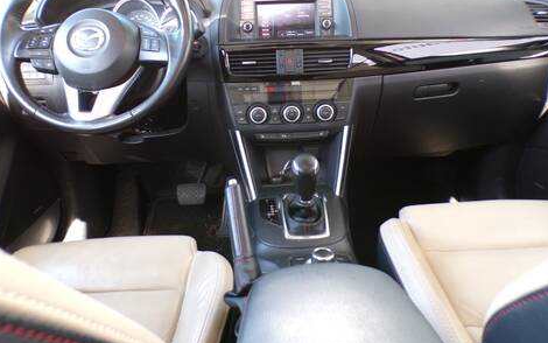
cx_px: 272
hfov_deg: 70.4
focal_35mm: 26
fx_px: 388
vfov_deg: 47.5
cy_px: 147
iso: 184
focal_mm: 4.3
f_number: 3
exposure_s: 1/34
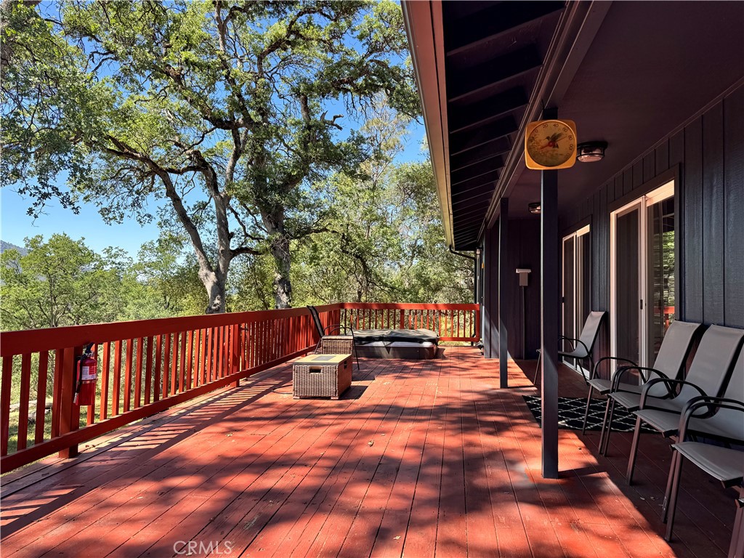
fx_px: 516
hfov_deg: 71.6
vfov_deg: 56.8
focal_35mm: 24
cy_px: 279
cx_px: 372
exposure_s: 1/888
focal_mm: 6.76
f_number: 1.78
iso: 80
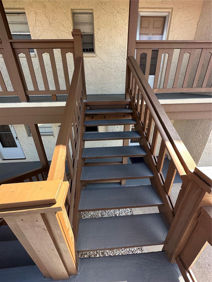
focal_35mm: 14
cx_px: 106
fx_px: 114
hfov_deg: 85.7
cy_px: 141
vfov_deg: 102.1
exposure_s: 1/181
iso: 40
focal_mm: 2.22
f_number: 2.2
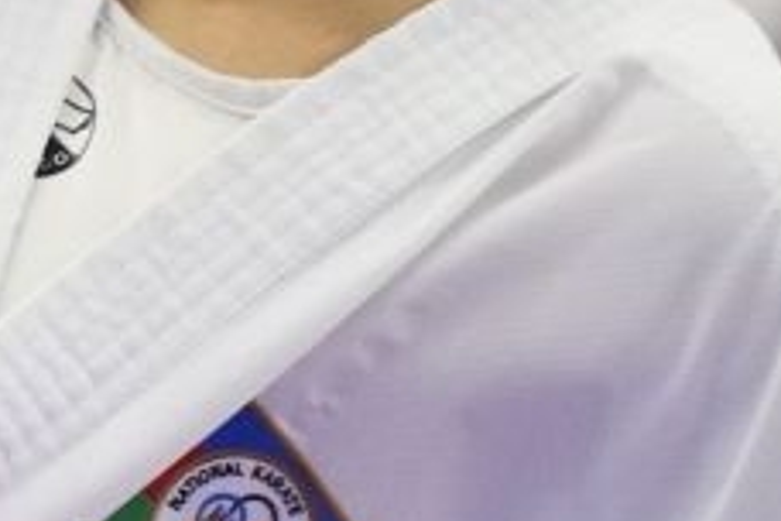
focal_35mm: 1580
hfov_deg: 1.3
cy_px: 428
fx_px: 34275
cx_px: -1730
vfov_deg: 0.9
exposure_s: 1/1000
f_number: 2.8
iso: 4000
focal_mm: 200
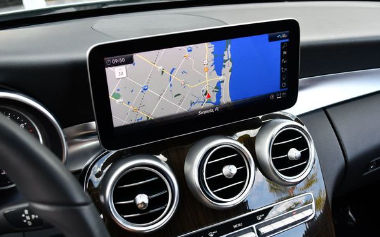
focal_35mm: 40
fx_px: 414
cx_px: 204
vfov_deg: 32.0
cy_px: 126
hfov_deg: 49.3
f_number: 3.5
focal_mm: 18
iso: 500
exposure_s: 1/250
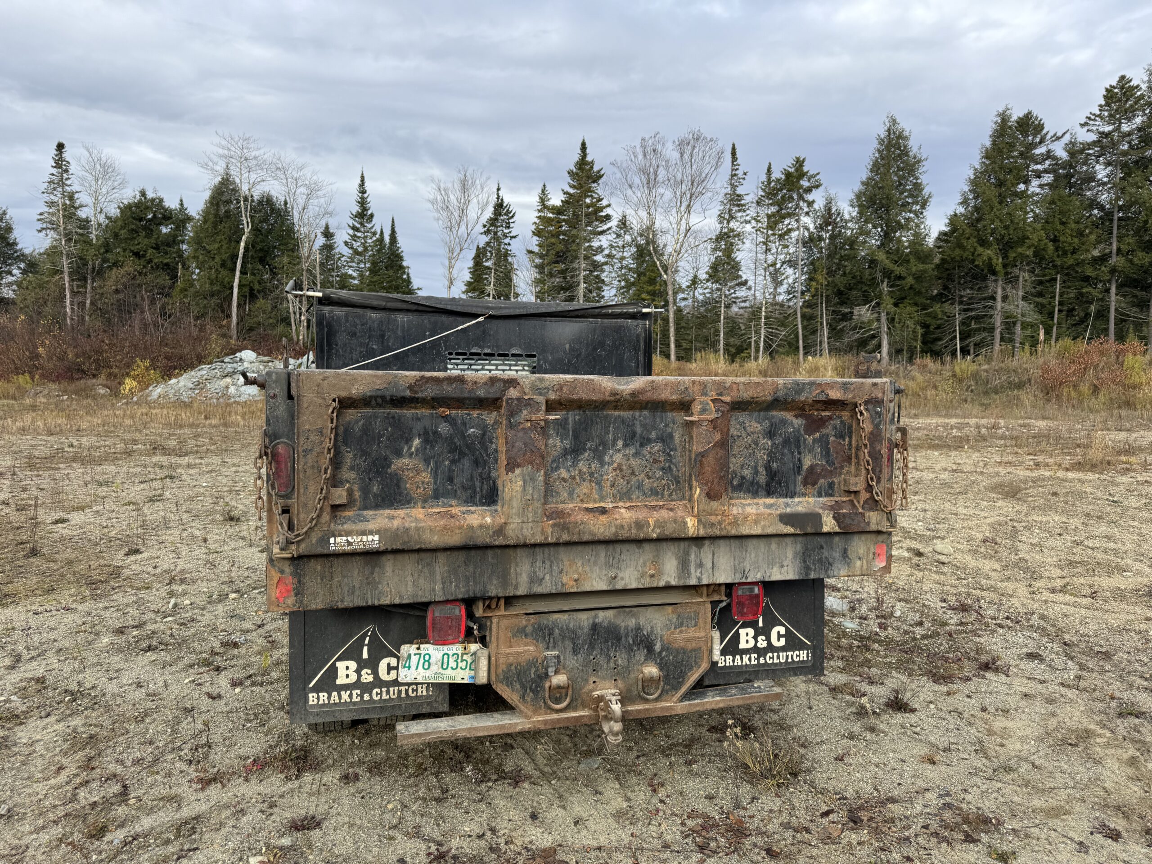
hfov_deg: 71.6
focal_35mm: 24
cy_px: 432
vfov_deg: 56.8
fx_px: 799
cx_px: 576
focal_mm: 6.76
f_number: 1.78
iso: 80
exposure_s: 1/1311
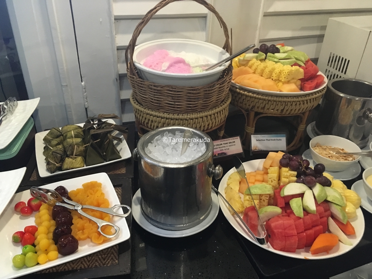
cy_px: 140
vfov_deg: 48.2
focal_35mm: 29
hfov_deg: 61.7
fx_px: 312
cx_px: 186
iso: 250
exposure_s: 1/17
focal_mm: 4.15
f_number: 2.2
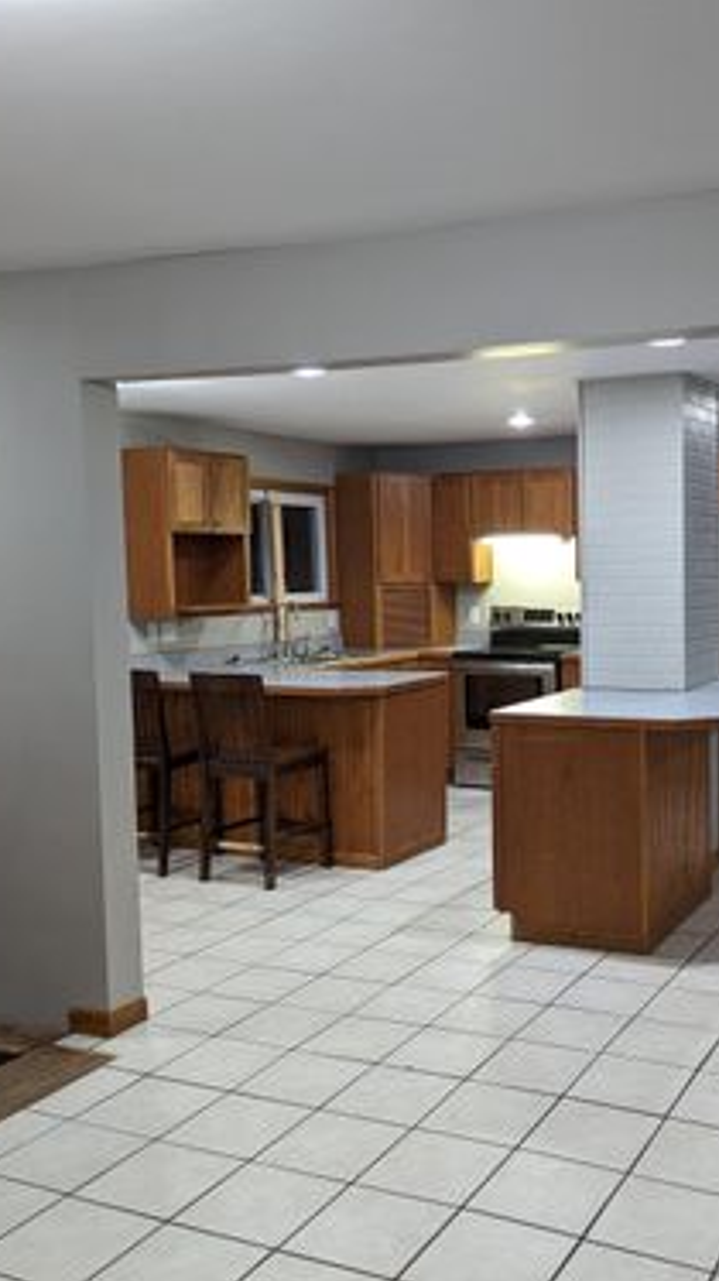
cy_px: 640
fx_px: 1188
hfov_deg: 33.1
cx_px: 534
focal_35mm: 35
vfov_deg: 56.6
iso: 130
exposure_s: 1/30
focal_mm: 6.81
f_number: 1.85
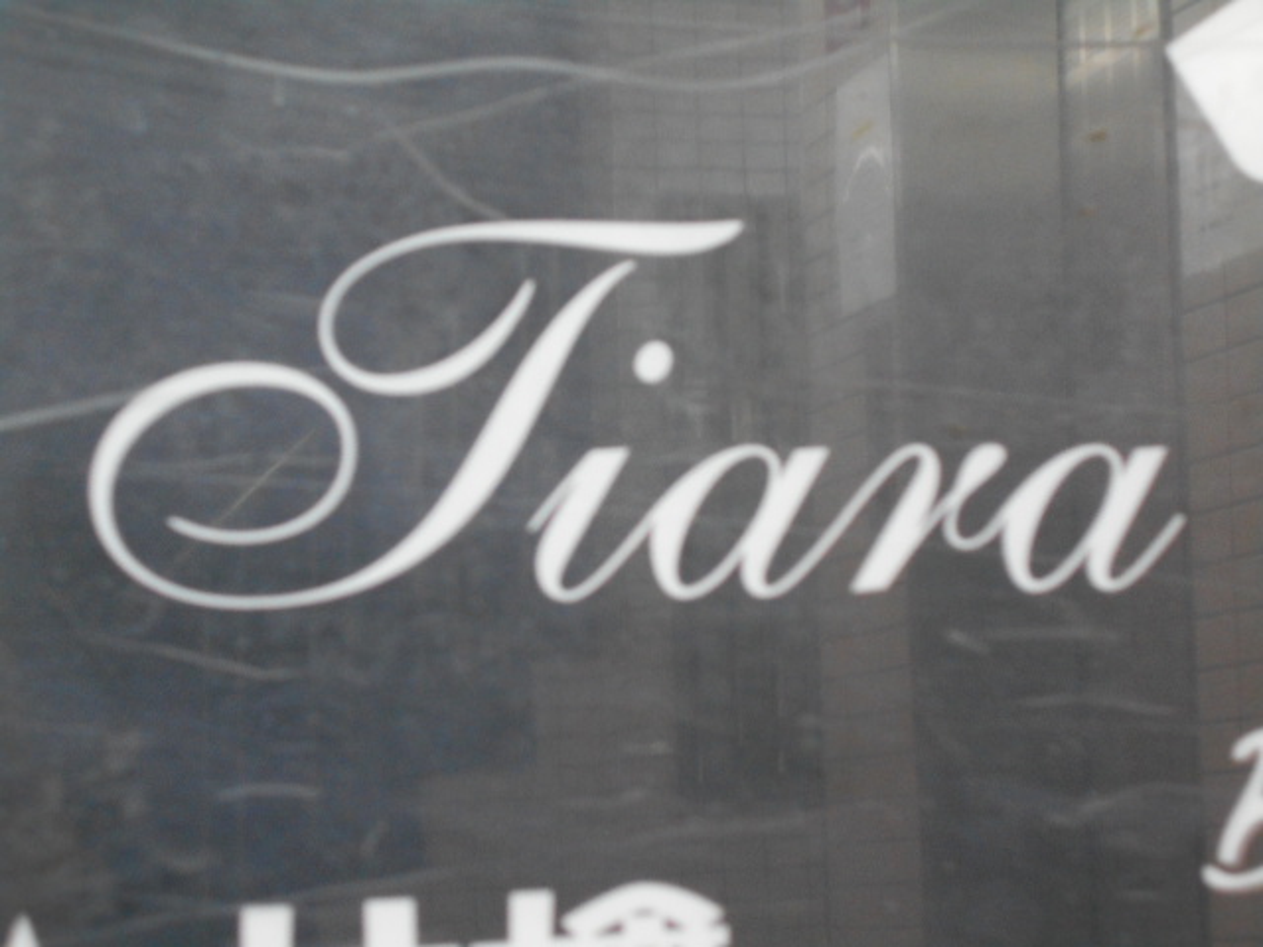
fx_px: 2773
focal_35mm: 76
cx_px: 632
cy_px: 474
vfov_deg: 19.4
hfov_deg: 25.7
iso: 400
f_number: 5.8
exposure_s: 1/8
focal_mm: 13.5
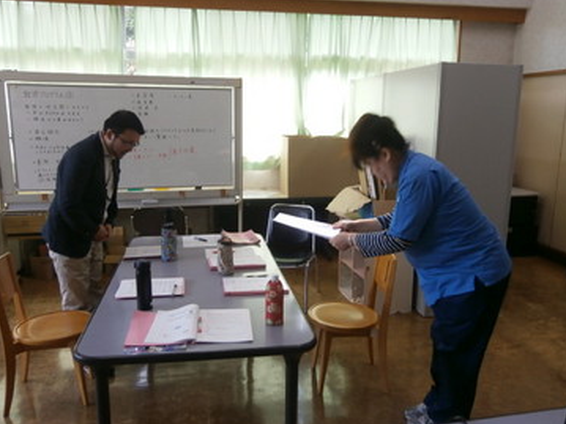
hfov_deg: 61.7
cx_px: 285
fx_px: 474
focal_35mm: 29
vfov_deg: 48.2
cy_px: 213
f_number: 2.8
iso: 80
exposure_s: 1/50
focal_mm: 4.7
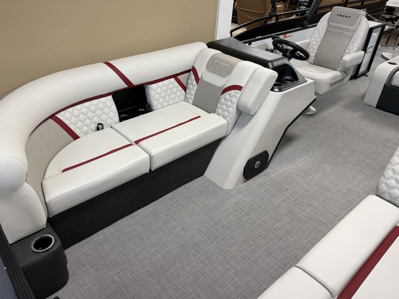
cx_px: 181
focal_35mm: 27
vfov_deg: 51.3
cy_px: 139
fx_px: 311
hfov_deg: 65.2
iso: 200
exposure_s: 1/120
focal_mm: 6.76
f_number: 1.78
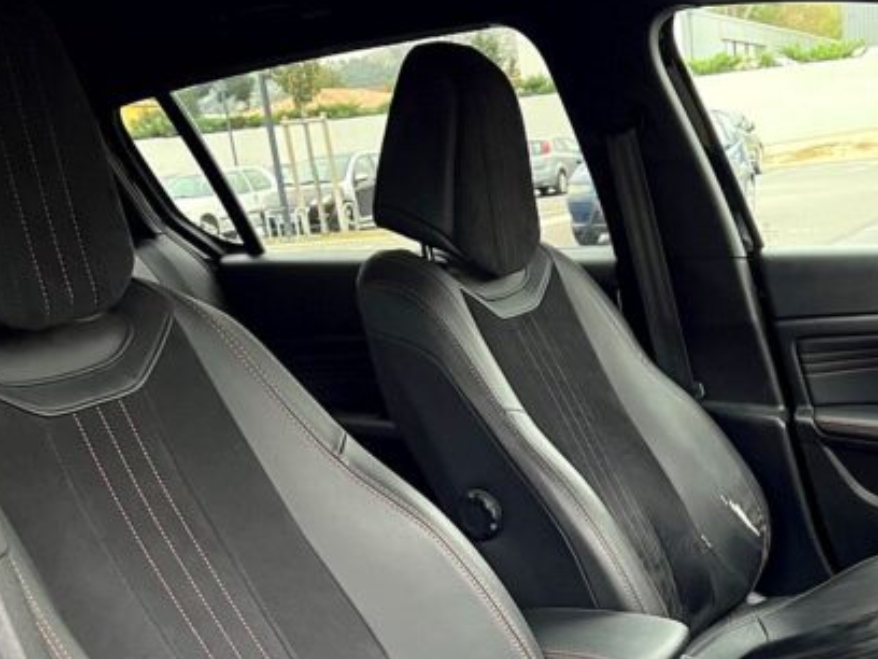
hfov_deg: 36.9
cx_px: 624
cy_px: 616
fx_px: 1294
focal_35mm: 51
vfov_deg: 27.4
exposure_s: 1/60
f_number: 1.5
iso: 500
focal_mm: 5.7
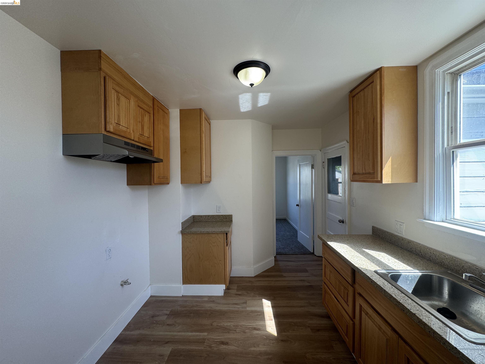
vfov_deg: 85.7
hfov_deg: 102.1
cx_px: 242
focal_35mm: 14
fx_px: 196
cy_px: 182
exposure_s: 1/120
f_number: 2.2
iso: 64
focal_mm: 2.22
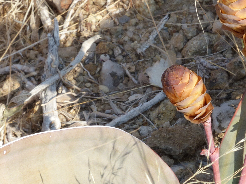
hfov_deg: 3.6
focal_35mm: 548
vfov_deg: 2.7
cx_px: 181
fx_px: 3894
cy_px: 83
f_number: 8
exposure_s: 1/160
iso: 100
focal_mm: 58.2
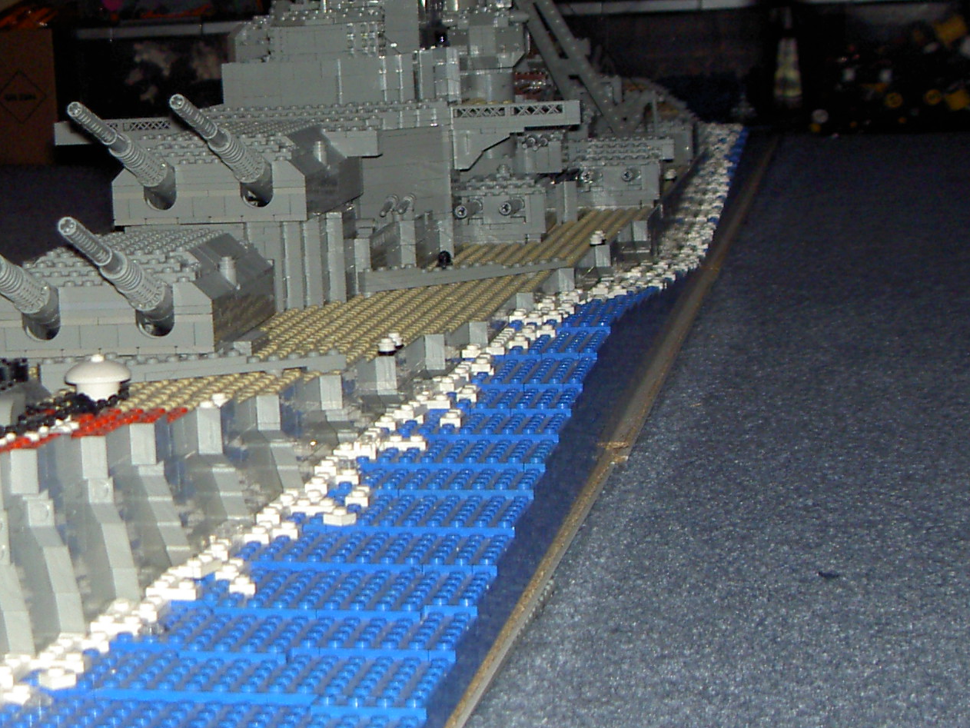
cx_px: 110
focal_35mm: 87
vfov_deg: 17.0
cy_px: 314
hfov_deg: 22.0
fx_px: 2438
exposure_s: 1/60
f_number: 2.8
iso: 100
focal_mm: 8
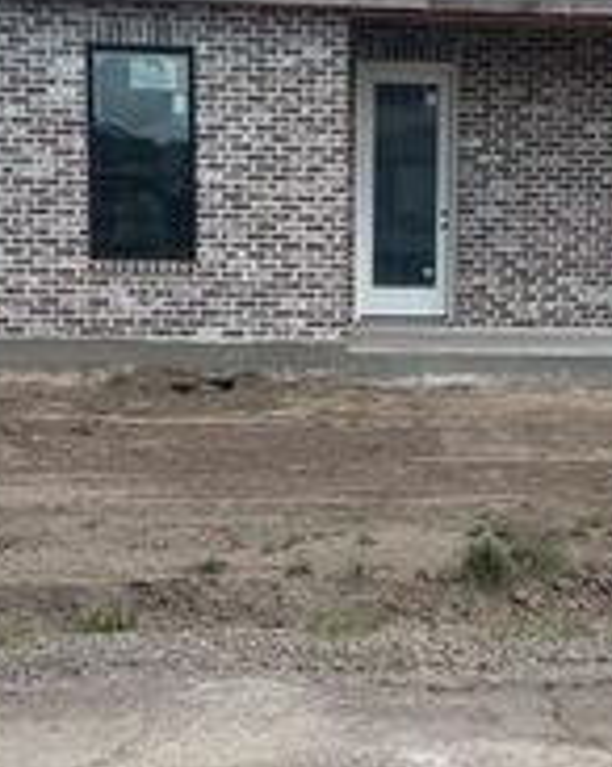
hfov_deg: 23.6
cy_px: 354
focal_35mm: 64
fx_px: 1451
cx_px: 449
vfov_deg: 29.6
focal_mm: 6.76
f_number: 1.78
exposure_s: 1/2611
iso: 80
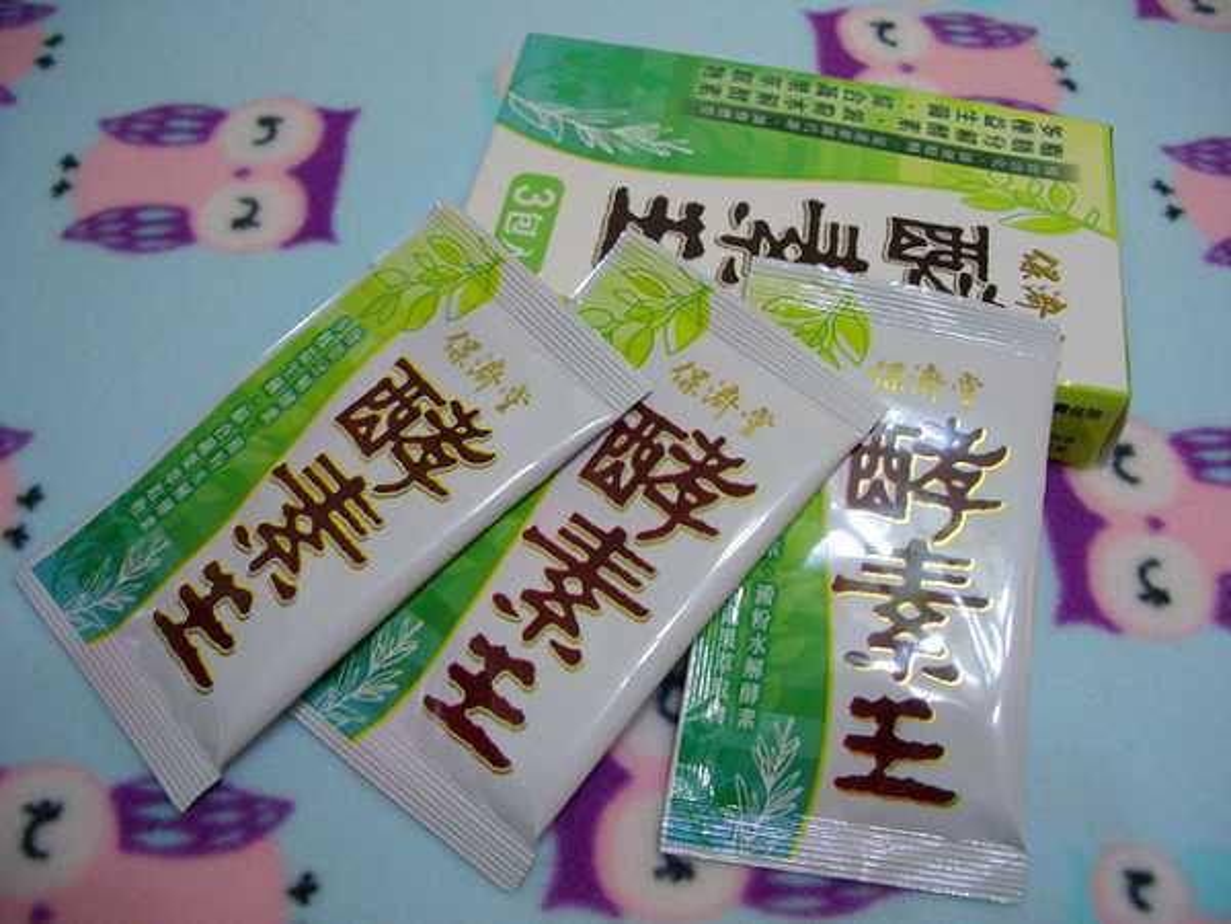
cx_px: 616
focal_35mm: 35
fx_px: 1245
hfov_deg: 52.6
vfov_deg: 40.7
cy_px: 462
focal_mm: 5.8
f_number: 2.6
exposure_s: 1/30
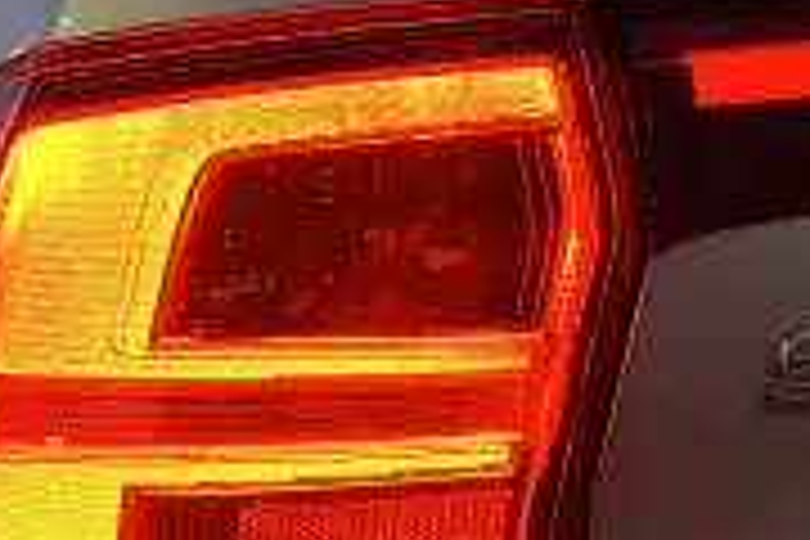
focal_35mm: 54
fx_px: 1215
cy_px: 405
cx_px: 567
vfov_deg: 24.8
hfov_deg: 36.3
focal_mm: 5.7
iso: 500
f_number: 1.5
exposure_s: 1/60
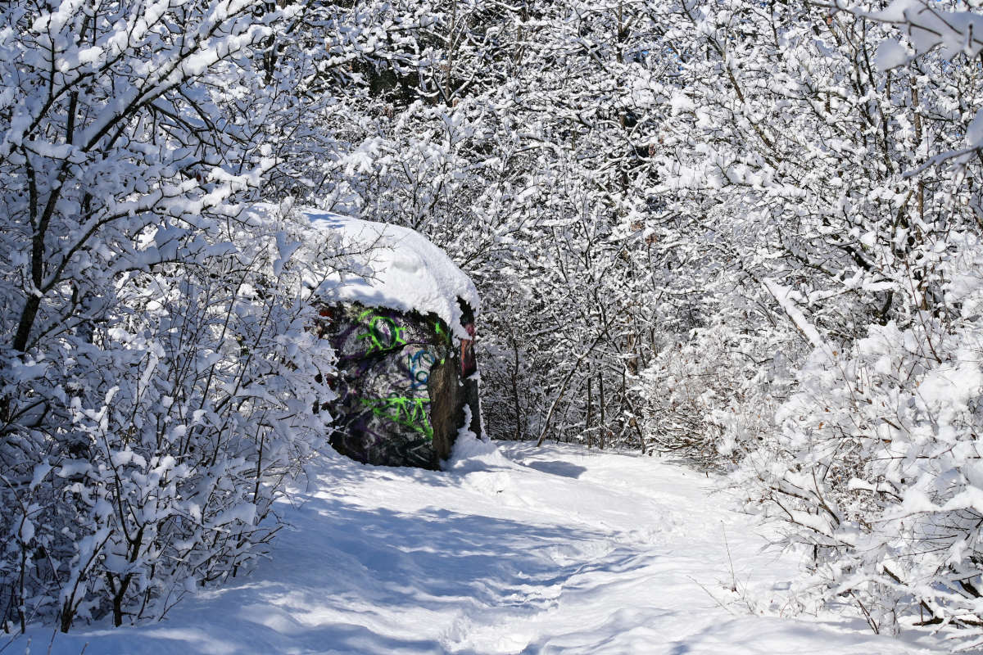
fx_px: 2048
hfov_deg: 27.0
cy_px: 328
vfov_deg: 18.2
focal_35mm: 75
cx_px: 492
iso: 100
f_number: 10
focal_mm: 50
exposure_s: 1/400
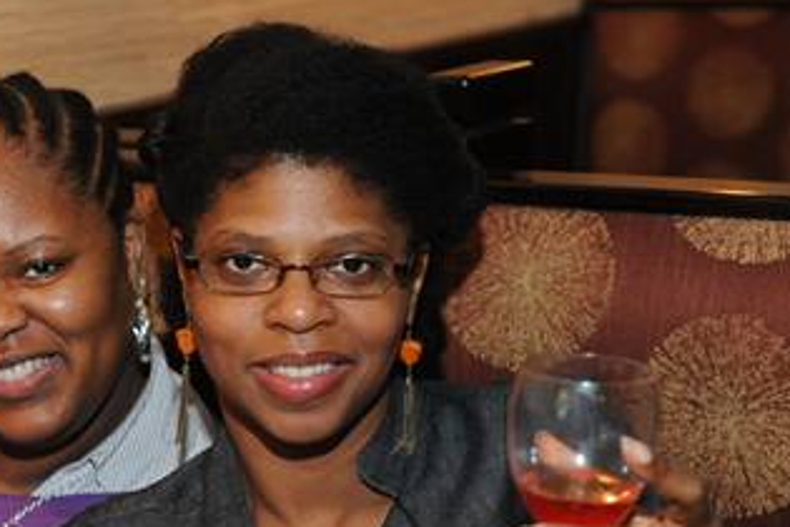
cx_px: 213
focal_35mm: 96
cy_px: 391
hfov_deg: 21.1
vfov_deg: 14.2
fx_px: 2107
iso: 2500
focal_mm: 55
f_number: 4
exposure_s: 1/160
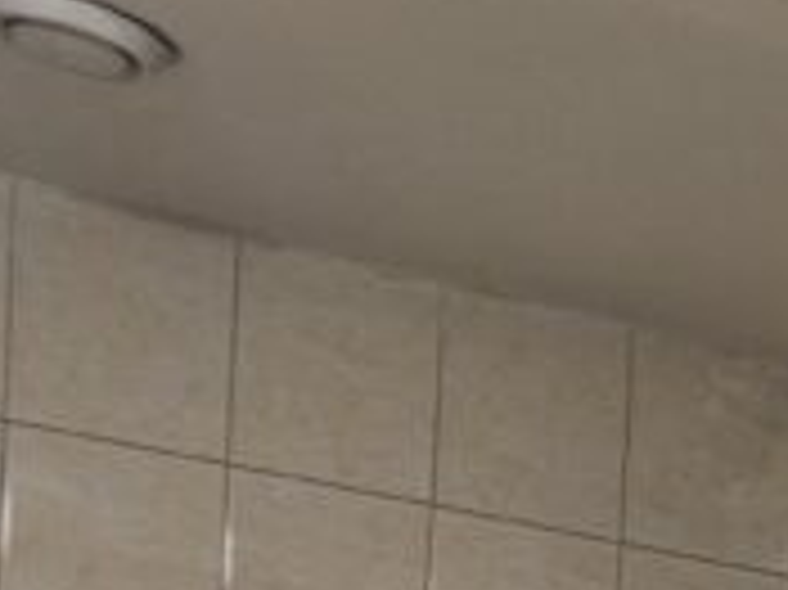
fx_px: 2298
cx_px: 1337
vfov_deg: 12.5
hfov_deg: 16.8
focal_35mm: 101
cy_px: 1266
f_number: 1.7
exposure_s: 1/25
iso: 640
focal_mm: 6.3
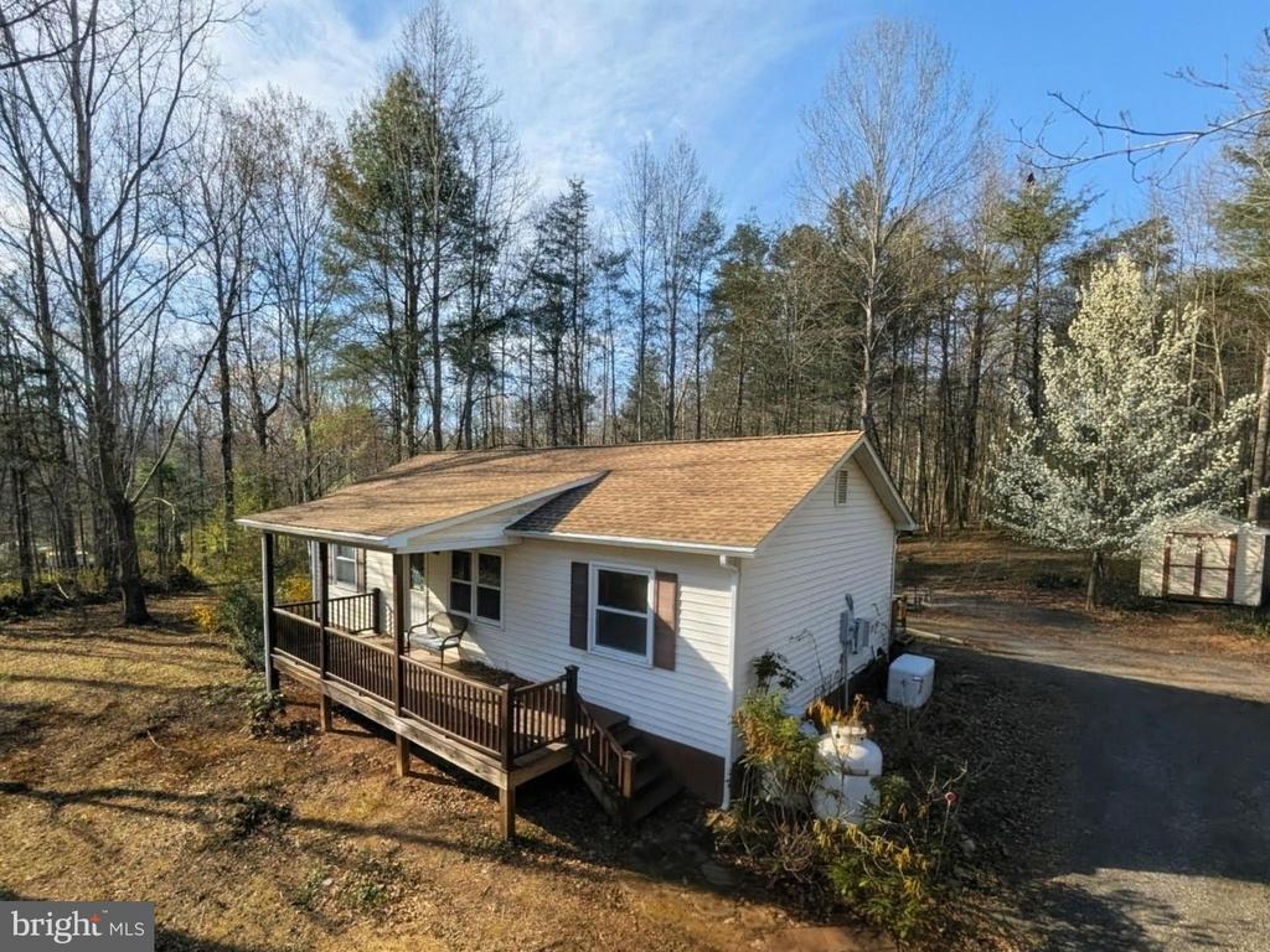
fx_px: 440
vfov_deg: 94.5
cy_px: 476
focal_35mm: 12
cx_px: 635
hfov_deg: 110.5
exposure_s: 1/2169
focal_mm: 2.02
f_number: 1.7
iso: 52
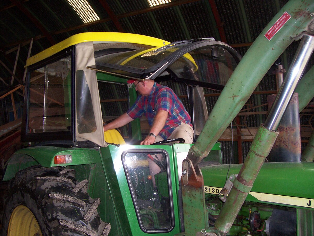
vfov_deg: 41.8
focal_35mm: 34
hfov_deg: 54.0
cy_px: 118
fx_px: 308
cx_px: 157
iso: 140
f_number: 2.7
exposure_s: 1/112
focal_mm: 5.6
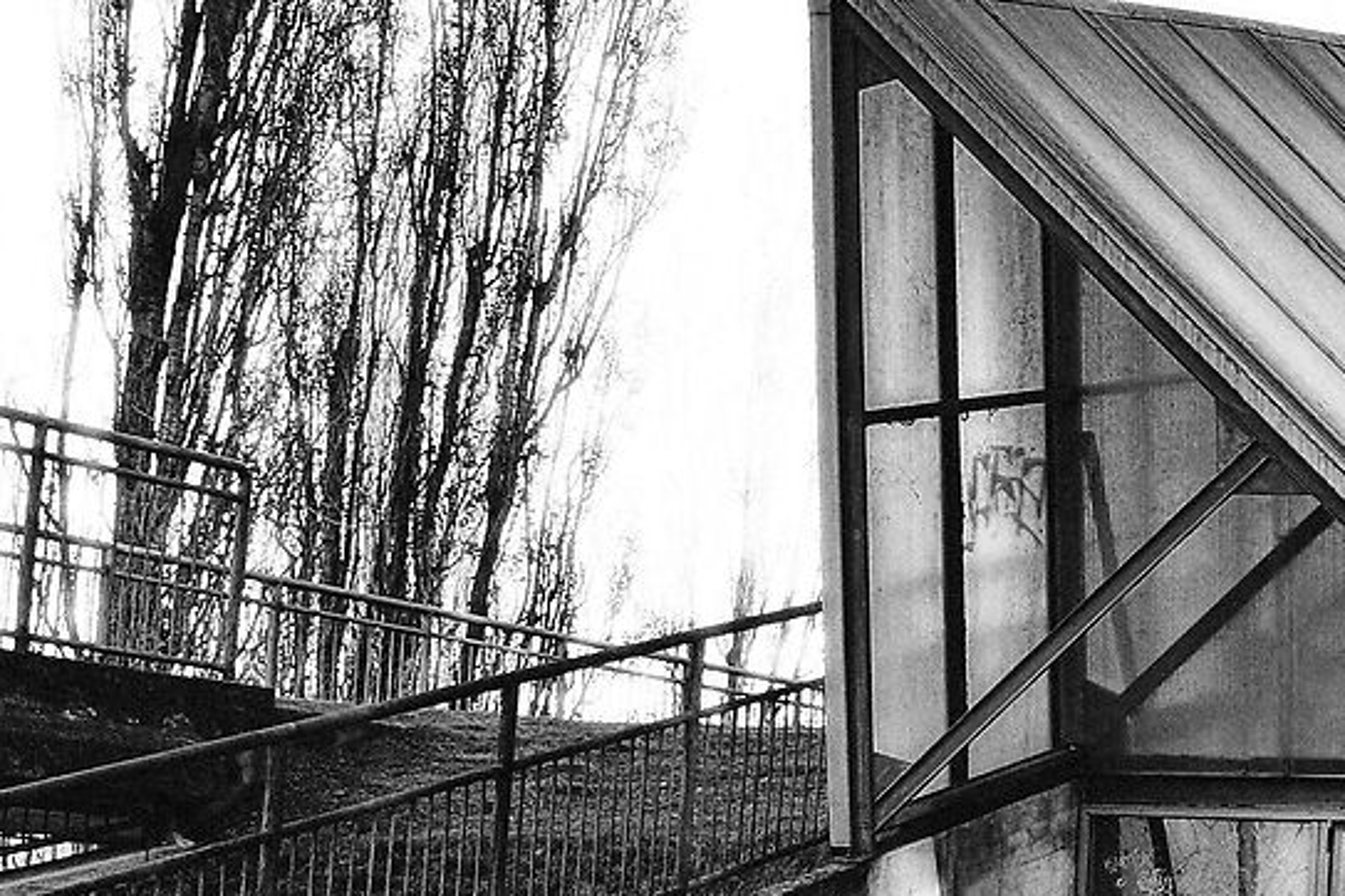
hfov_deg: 12.9
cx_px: 2962
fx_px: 4864
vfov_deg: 10.5
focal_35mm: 130
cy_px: 704
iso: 200
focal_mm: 29.5
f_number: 11
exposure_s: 1/30
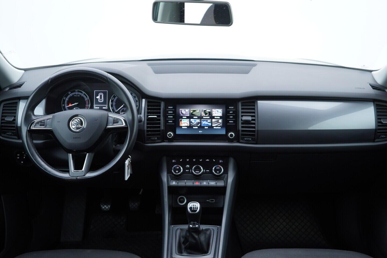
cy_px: 129
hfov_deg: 53.1
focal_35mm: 36
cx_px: 194
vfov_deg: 36.9
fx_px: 387
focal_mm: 24
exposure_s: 1/40
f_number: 2.8
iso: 160
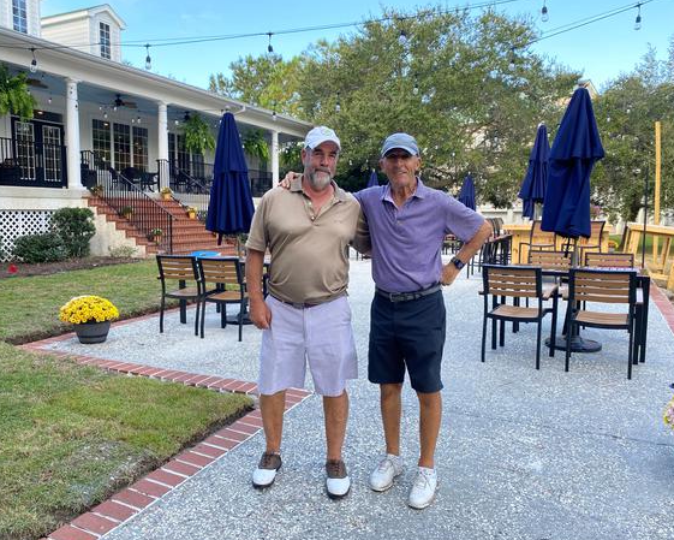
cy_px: 273
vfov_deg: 51.5
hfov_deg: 62.2
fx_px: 559
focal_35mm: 28
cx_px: 327
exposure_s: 1/237
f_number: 1.8
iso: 32
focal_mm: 4.25
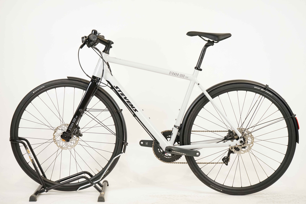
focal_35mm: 64
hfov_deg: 31.4
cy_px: 102
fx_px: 544
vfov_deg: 21.2
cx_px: 153
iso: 2500
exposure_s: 1/200
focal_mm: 64
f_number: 5.6
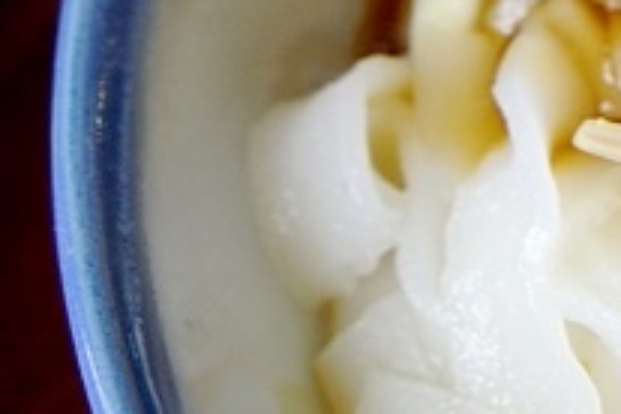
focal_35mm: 185
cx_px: 1197
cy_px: 166
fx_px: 3199
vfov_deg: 7.4
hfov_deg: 10.3
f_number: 4
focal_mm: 25
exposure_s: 1/60
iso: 250
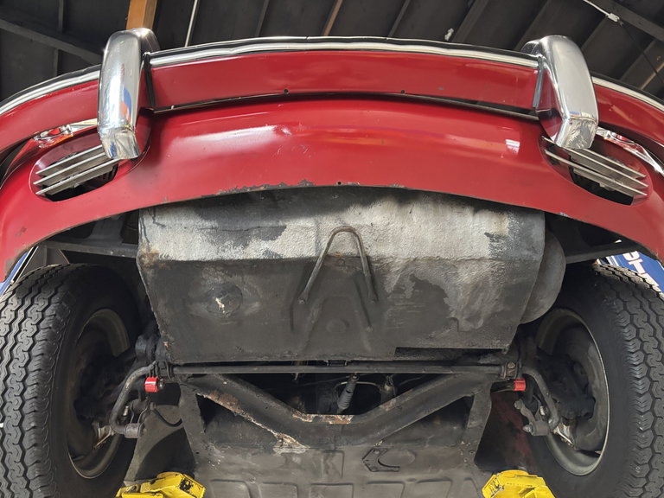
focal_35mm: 26
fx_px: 499
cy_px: 249
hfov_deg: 67.3
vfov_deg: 53.1
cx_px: 332
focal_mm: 5.96
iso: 640
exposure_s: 1/38
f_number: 1.6
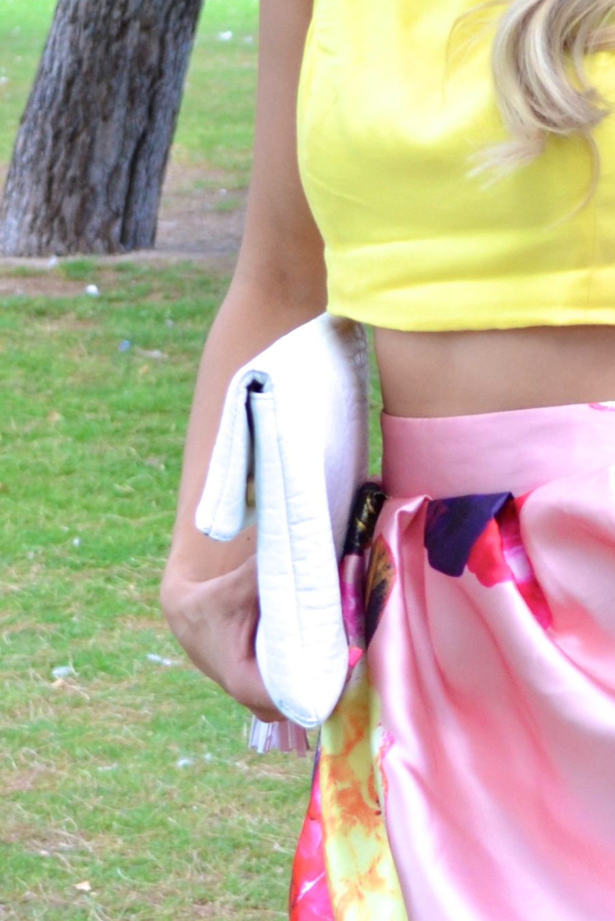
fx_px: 4712
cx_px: 611
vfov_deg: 11.2
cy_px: 674
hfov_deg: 7.4
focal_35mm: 184
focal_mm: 36
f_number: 5.6
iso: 400
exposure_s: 1/160
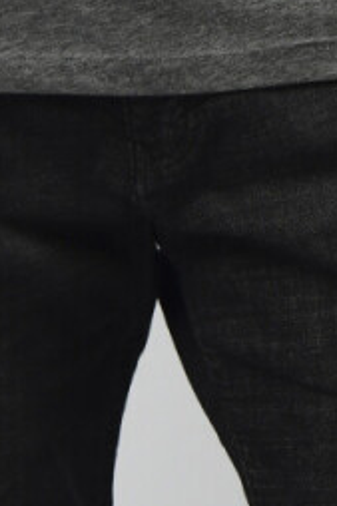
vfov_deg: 8.0
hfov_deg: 5.6
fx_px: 3459
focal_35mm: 246
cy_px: -484
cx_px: 169
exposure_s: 1/125
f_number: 6.3
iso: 400
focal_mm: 52
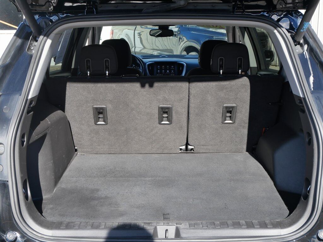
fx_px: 467
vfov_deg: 29.1
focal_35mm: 50
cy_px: 121
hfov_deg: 38.2
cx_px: 162
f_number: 6.3
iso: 200
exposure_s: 1/160
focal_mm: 25
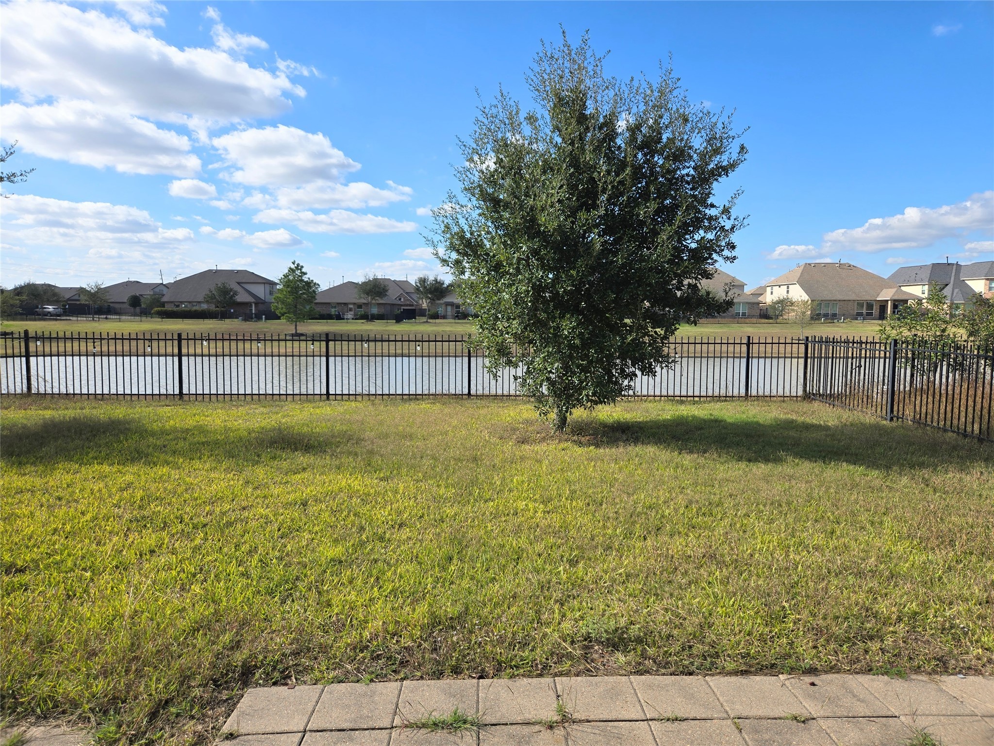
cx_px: 497
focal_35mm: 23
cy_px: 373
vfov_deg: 58.9
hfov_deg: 73.9
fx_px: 660
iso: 25
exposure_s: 1/1894
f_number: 1.8
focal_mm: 5.4
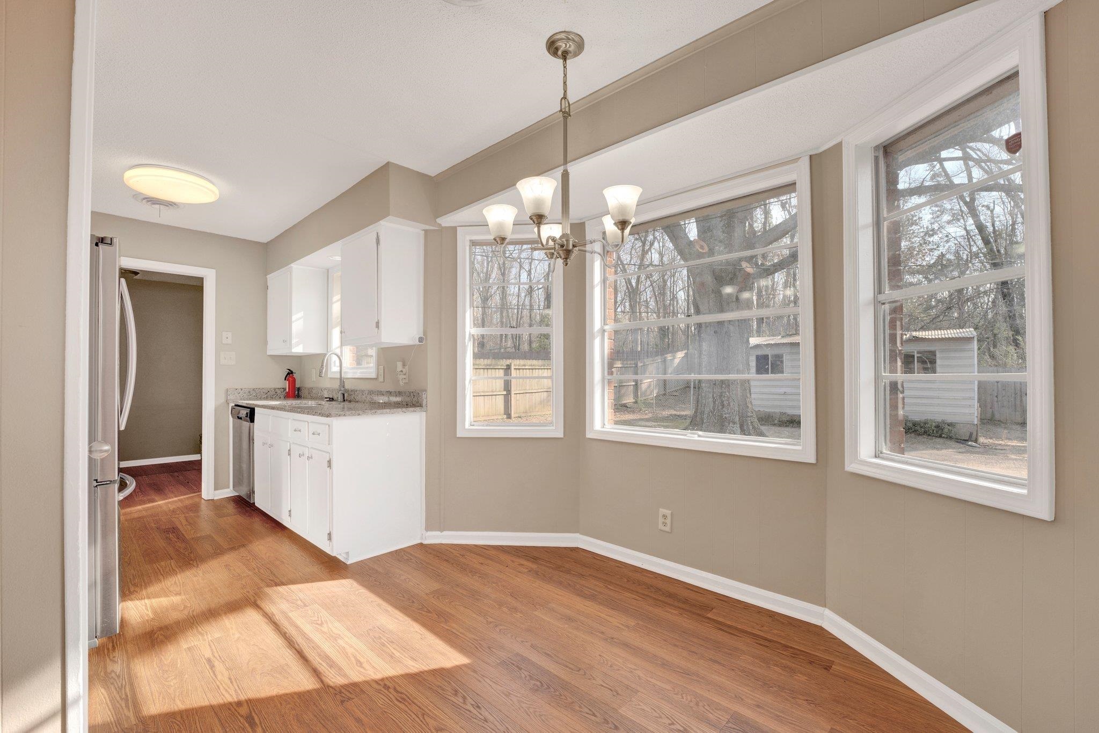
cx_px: 550
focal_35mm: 15
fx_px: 464
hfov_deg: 99.7
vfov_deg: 76.6
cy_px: 366
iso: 400
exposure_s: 1/125
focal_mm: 15.2
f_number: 8
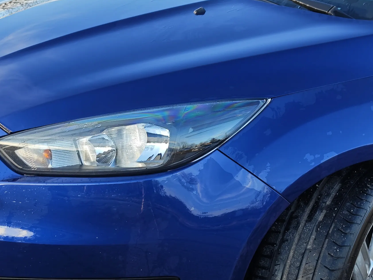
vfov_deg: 14.1
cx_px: 241
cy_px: 140
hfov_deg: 18.7
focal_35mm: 105
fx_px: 1132
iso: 50
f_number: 2
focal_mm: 8.72
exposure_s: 1/188
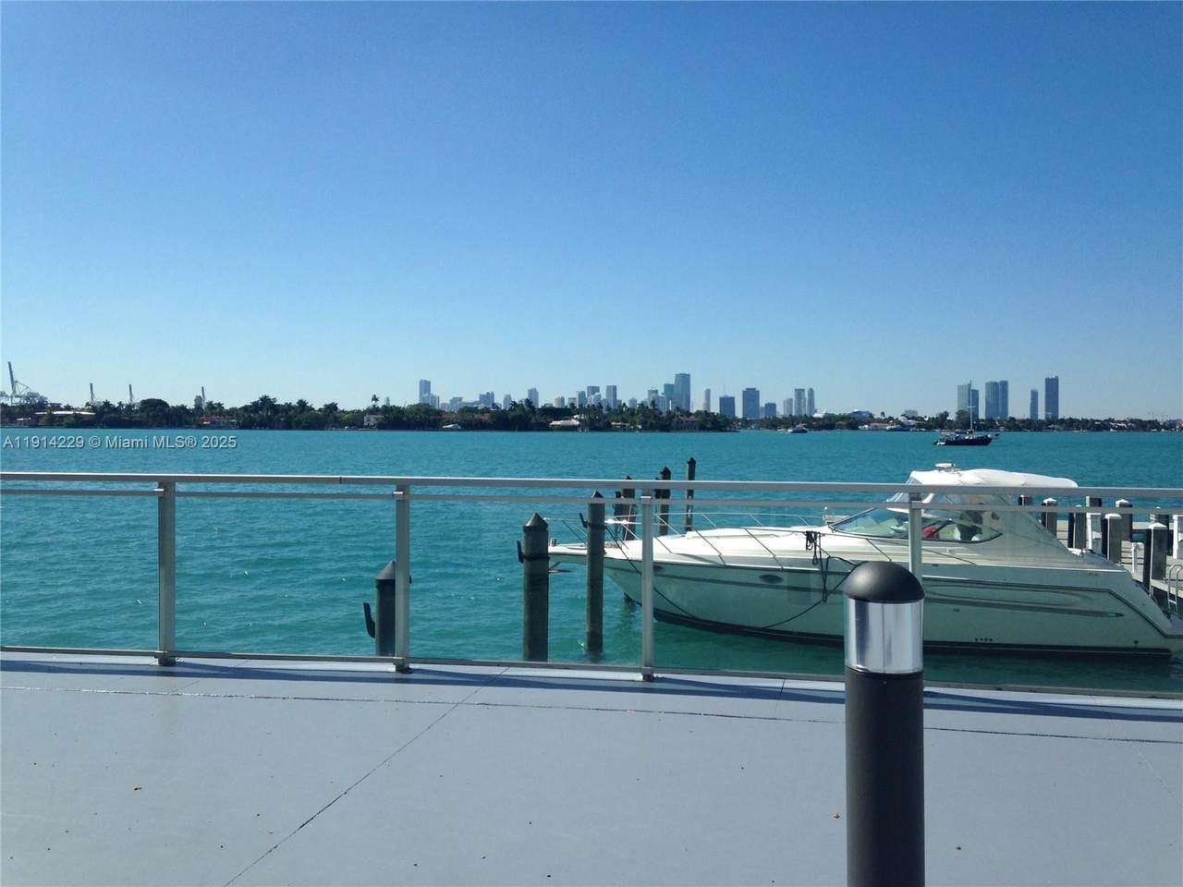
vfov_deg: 42.9
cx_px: 592
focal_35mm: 33
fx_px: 1128
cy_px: 444
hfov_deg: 55.4
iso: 50
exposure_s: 1/2710
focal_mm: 4.12
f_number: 2.4
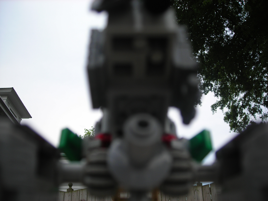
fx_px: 294
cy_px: 100
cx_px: 134
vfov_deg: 37.7
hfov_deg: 49.0
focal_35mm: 38
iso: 50
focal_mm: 6.3
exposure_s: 1/260
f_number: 3.2
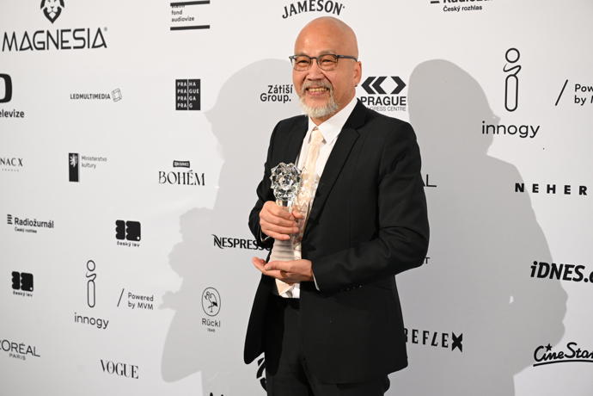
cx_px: 296
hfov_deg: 33.4
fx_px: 988
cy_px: 198
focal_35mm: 60
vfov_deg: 22.6
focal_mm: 60
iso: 2500
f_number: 5
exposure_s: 1/250
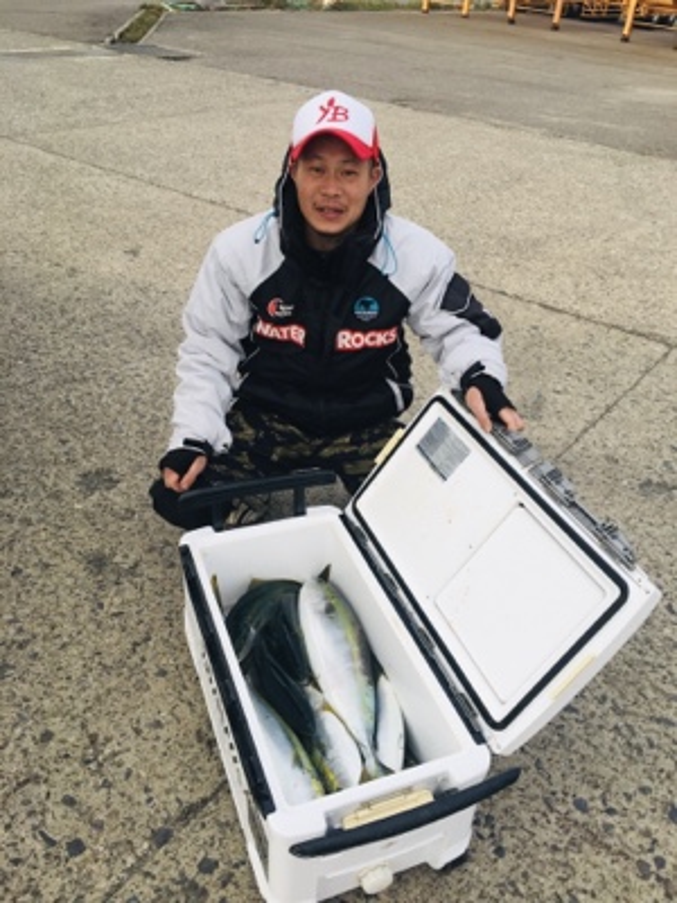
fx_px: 756
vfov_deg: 61.7
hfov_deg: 48.2
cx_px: 338
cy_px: 452
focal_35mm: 29
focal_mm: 4.15
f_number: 2.2
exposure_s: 1/250
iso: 25
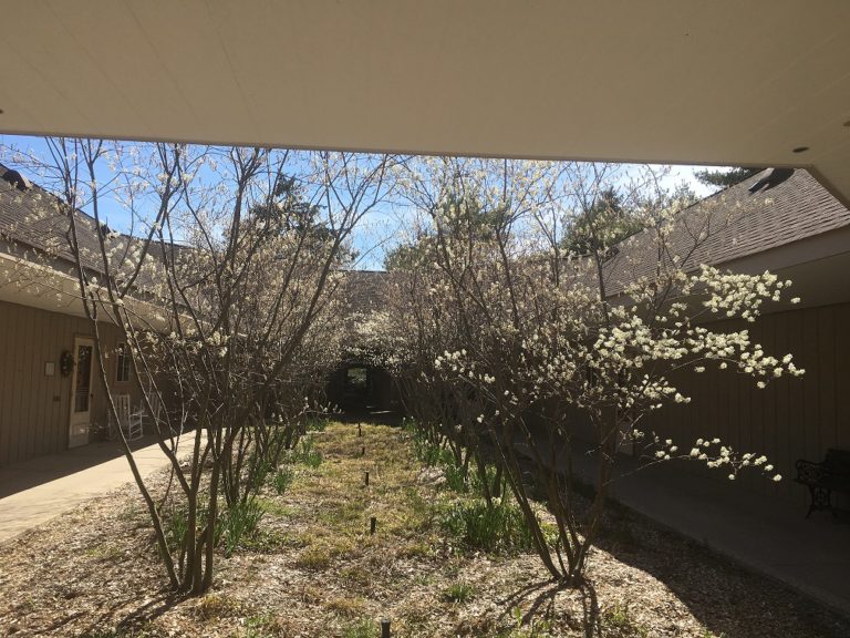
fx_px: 712
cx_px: 425
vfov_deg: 48.2
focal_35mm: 29
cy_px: 319
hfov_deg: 61.7
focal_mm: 4.15
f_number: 2.2
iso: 25
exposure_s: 1/1241
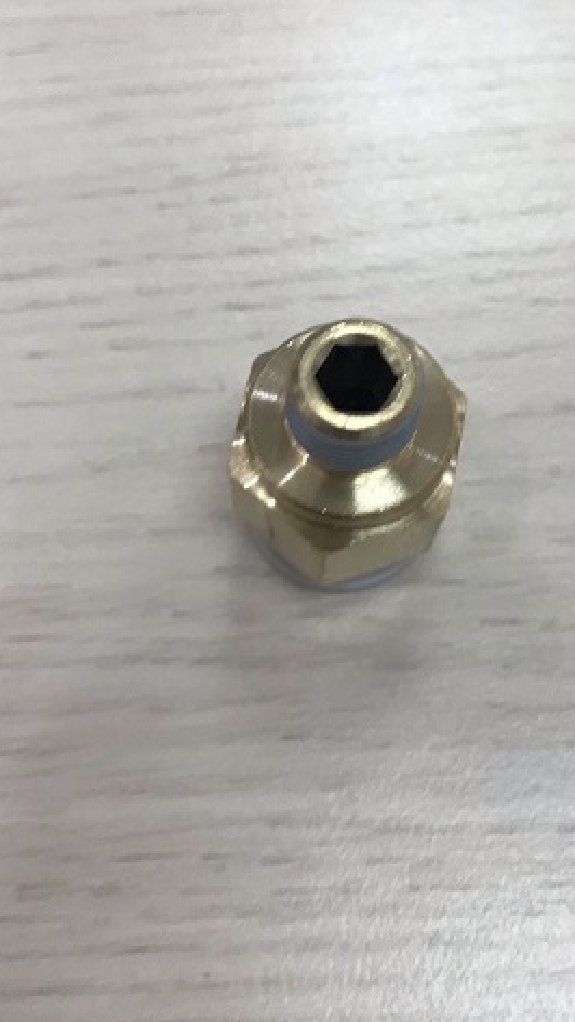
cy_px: 454
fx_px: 1166
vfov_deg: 47.3
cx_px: 370
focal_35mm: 43
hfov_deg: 27.6
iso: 20
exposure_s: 1/33
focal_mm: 3.99
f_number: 1.8
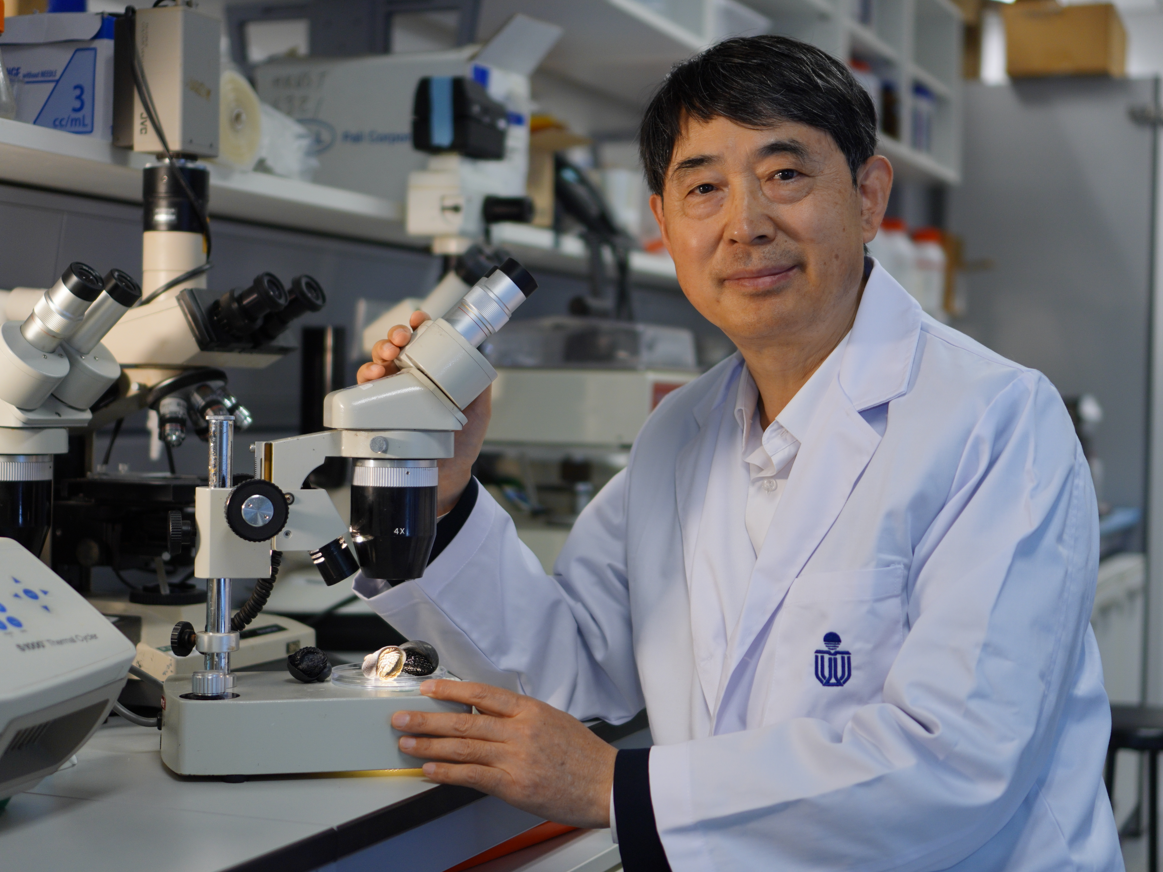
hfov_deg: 33.5
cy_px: 435
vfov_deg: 25.4
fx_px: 1933
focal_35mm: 58
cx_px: 606
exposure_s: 1/125
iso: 160
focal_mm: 35
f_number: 1.8
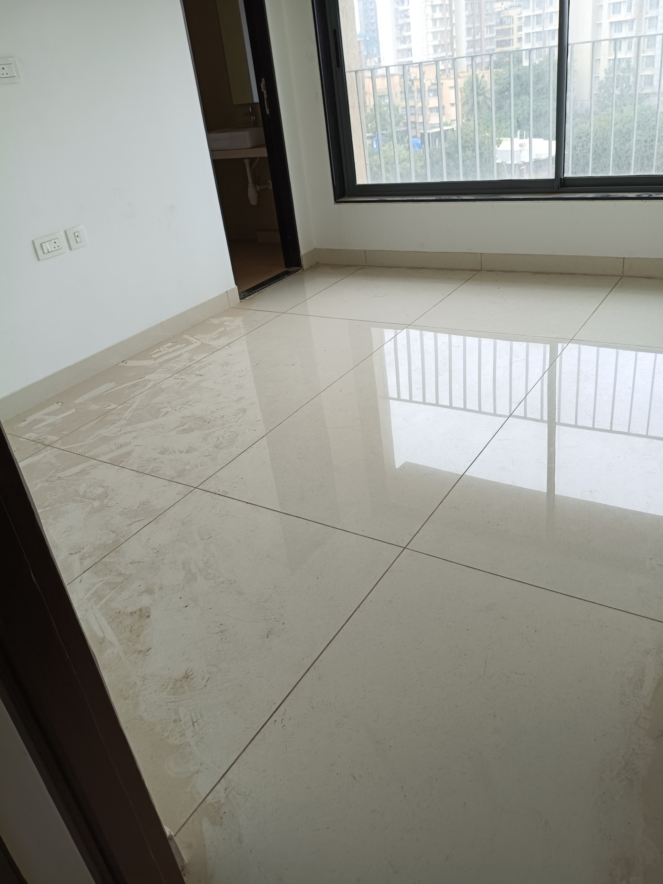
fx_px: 664
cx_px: 332
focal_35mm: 26
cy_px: 442
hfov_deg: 53.1
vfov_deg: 67.3
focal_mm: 4.94
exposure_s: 1/167
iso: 51
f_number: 1.5
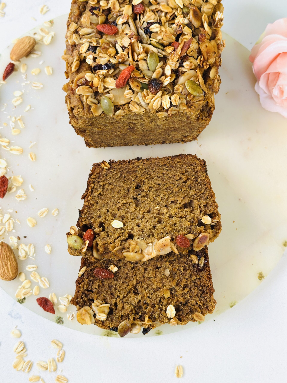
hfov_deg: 30.3
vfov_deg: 39.7
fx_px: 531
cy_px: 192
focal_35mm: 48
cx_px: 144
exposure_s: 1/132
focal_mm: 6.86
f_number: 1.78
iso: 80
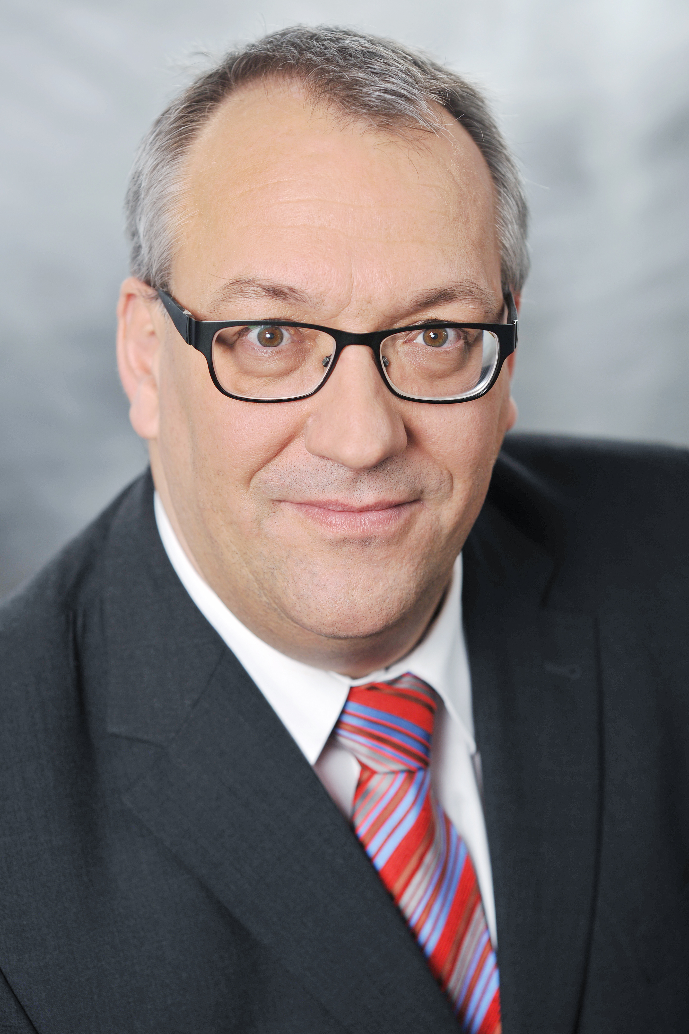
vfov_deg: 23.9
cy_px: 517
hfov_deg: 16.1
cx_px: 344
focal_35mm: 85
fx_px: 2440
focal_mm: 85
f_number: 3.5
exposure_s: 1/80
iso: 100
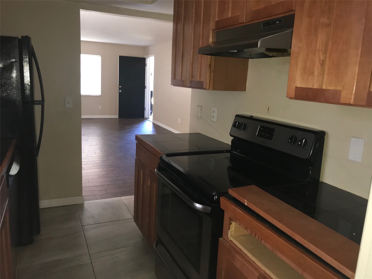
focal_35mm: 28
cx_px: 186
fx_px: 301
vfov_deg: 49.7
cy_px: 140
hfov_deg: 63.4
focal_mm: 3.99
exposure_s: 1/16
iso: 100
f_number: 1.8
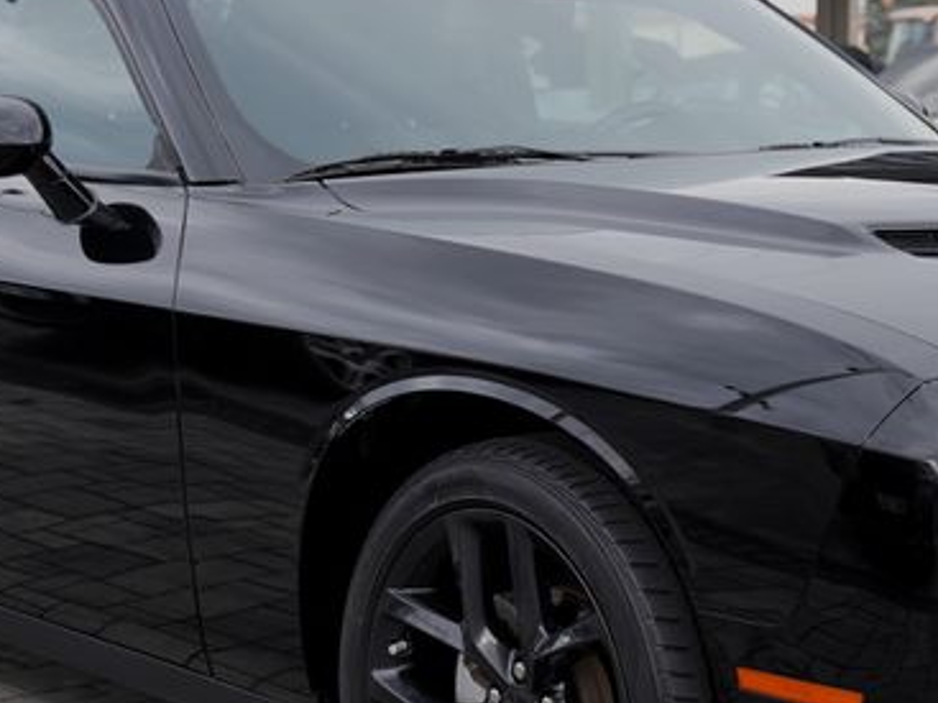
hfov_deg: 19.2
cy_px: 436
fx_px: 2763
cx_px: 636
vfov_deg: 14.5
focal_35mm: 102
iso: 100
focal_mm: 38
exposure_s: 1/60
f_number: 4
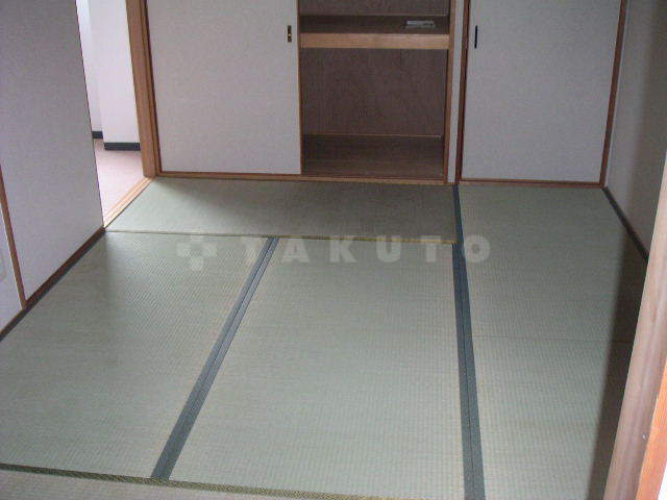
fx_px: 732
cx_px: 334
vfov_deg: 37.7
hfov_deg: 49.0
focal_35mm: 38
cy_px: 250
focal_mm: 6
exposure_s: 1/50
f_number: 2.8
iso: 160
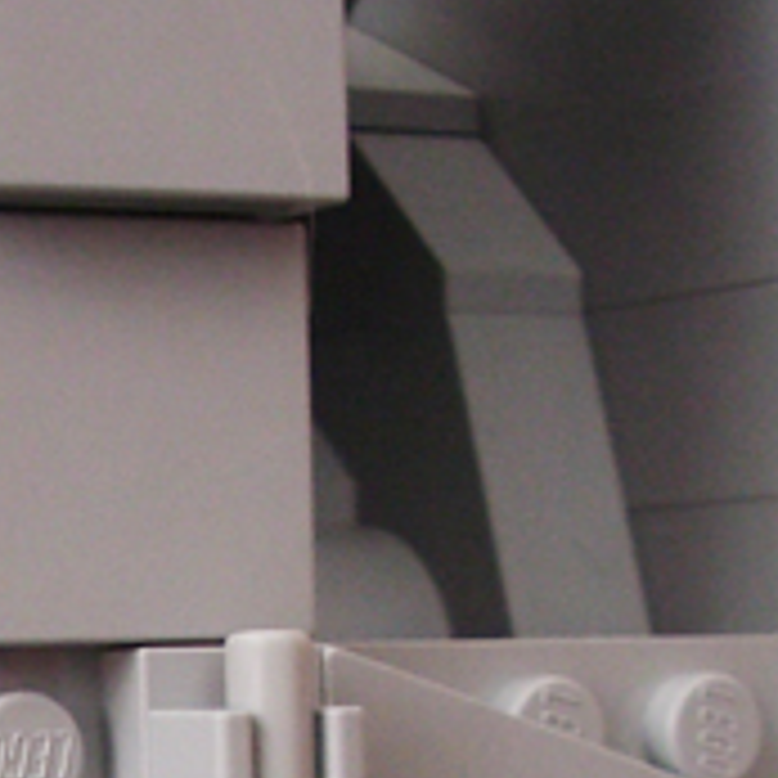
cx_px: -378
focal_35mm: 143
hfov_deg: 11.7
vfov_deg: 11.7
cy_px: 1151
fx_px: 3636
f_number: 2.6
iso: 100
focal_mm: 5.8
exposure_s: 1/20
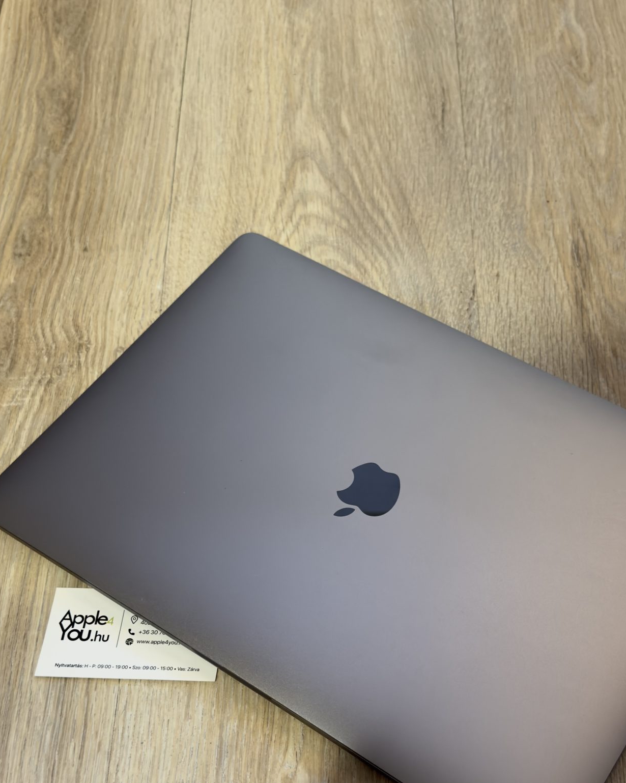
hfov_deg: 38.1
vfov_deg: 45.9
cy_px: 538
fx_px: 903
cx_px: 377
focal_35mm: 39
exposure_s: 1/48
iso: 250
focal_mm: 6.76
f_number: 1.78
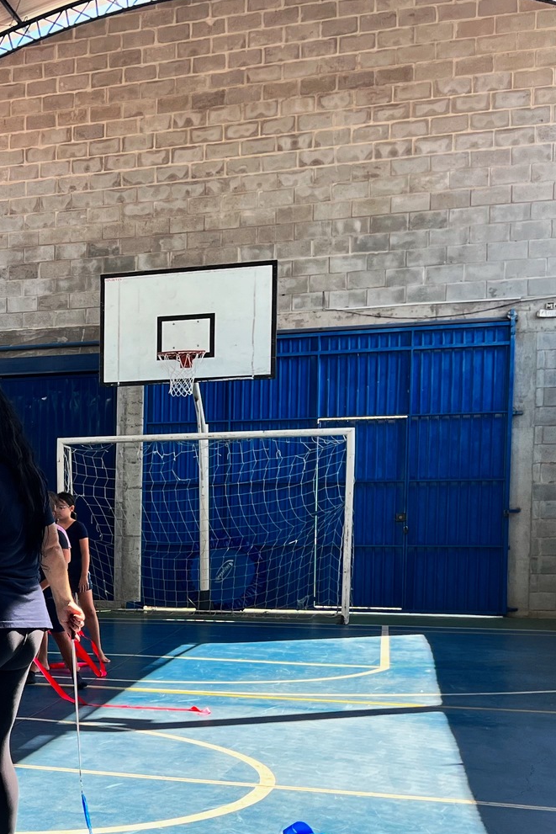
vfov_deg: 35.8
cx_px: -177
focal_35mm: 55
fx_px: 1274
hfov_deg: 22.0
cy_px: 579
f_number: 1.6
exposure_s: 1/397
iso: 50
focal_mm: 5.1
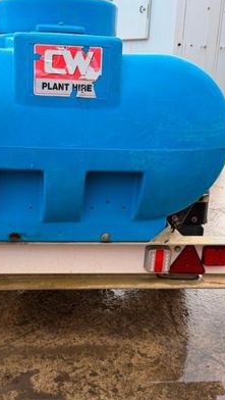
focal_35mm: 40
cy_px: 211
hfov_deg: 29.5
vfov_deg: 50.4
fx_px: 424
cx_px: 69
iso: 100
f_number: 1.78
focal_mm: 6.76
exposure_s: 1/780
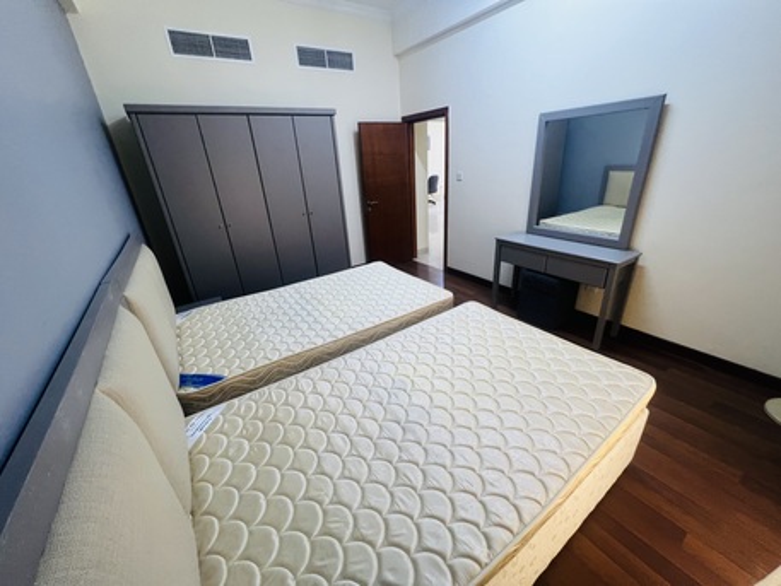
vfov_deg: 89.9
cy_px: 293
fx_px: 293
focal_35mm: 13
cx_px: 390
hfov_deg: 106.2
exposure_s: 1/50
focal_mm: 1.57
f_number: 1.8
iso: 125
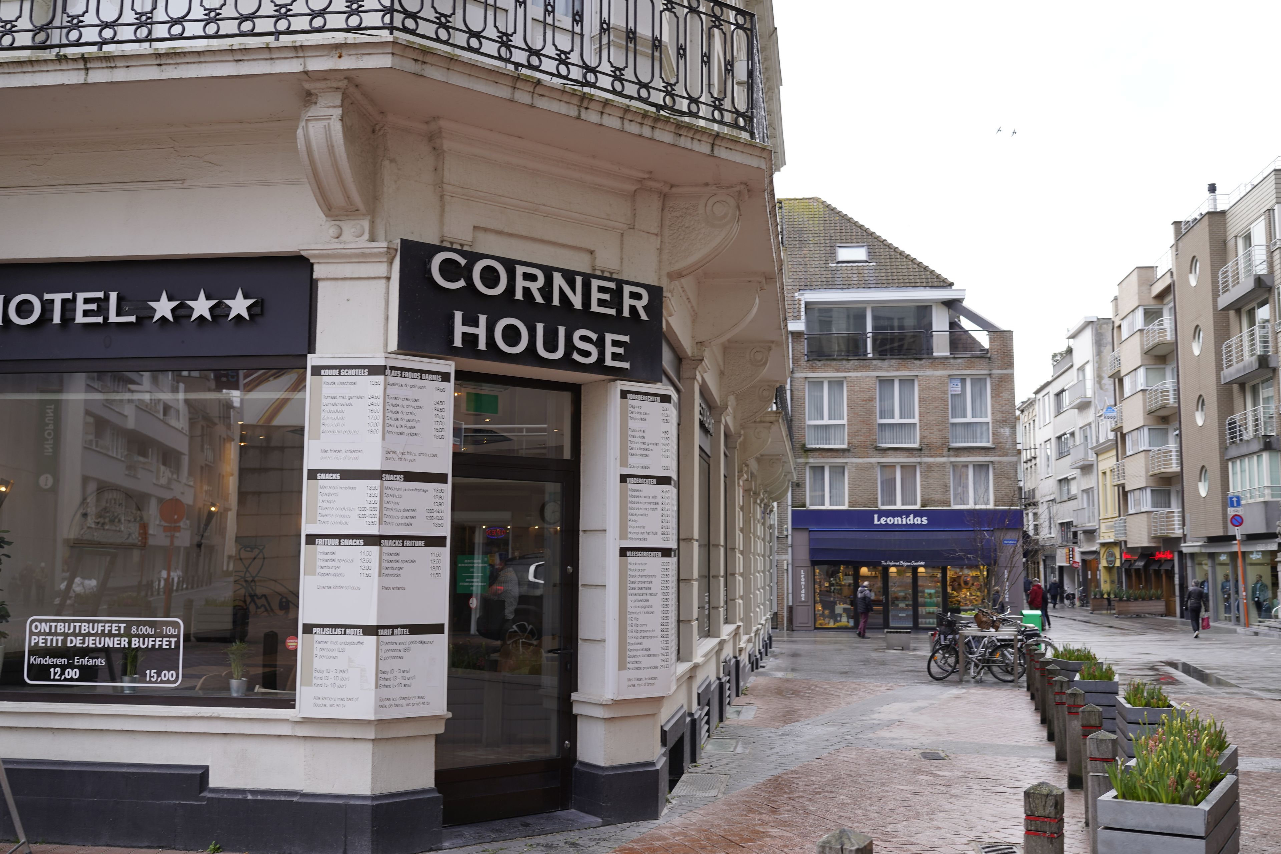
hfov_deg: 54.4
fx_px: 1245
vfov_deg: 37.9
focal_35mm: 35
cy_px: 427
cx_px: 640
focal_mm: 35
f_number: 4
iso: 100
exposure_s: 1/160
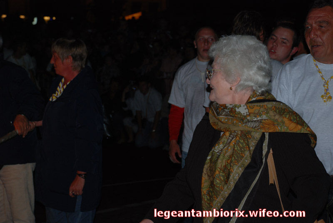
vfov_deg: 14.8
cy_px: 112
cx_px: 166
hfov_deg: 21.9
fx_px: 862
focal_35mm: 93
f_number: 5.3
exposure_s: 1/60
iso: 200
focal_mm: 62
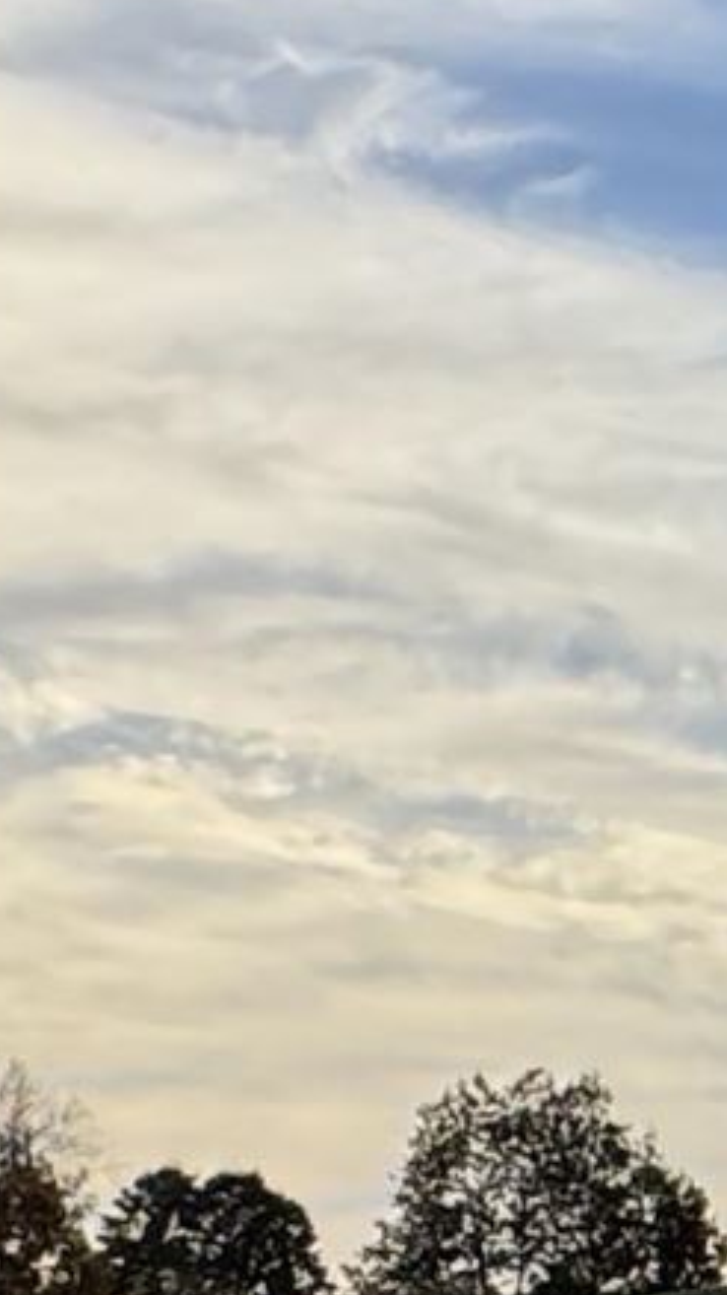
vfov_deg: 19.8
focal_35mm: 107
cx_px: 2559
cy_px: 1008
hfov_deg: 8.4
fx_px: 3671
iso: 50
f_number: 2.2
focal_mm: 2.22
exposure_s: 1/3247
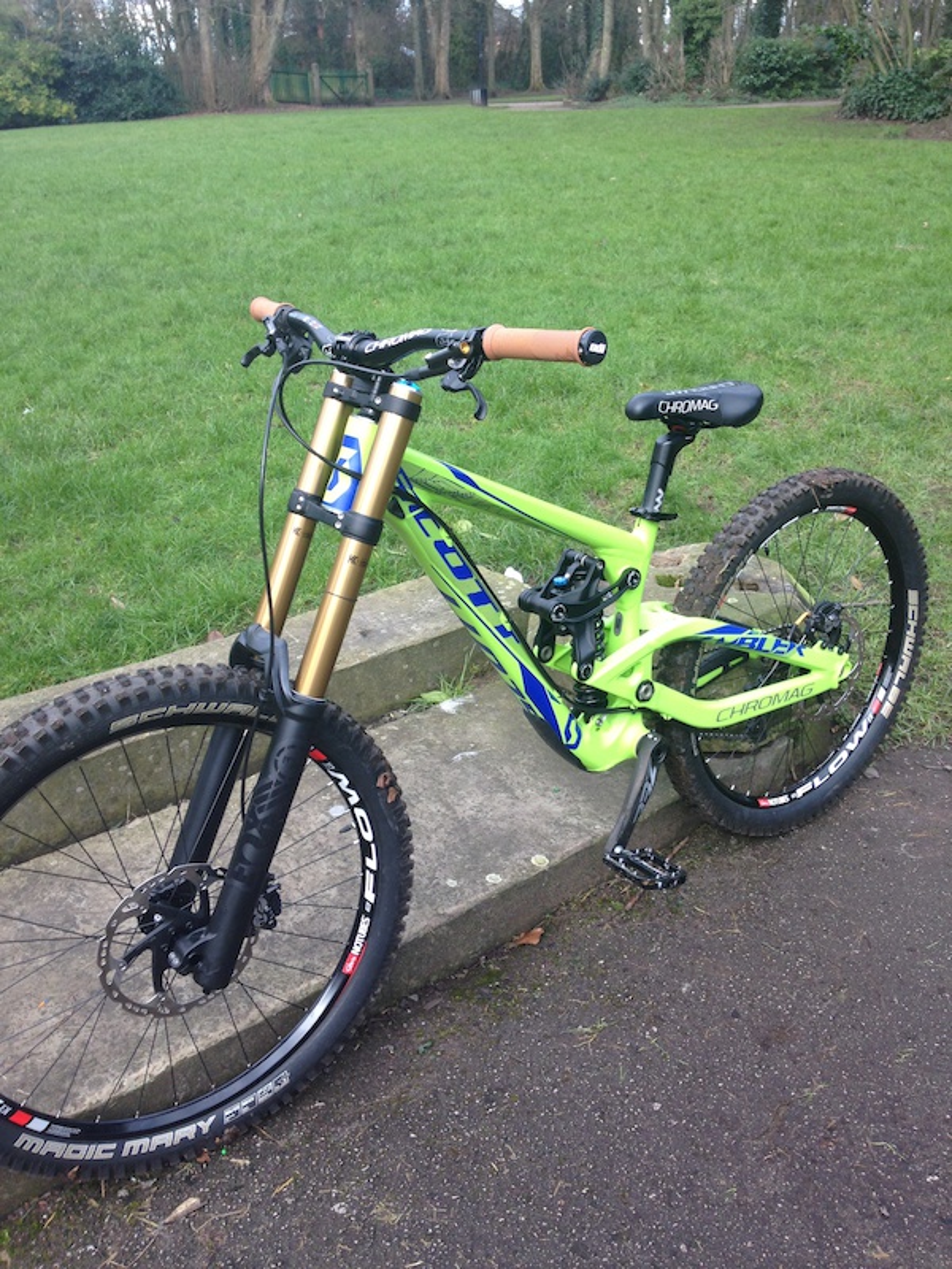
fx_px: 1210
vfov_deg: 55.4
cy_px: 634
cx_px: 476
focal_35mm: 33
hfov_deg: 42.9
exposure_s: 1/148
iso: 50
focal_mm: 4.12
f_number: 2.4
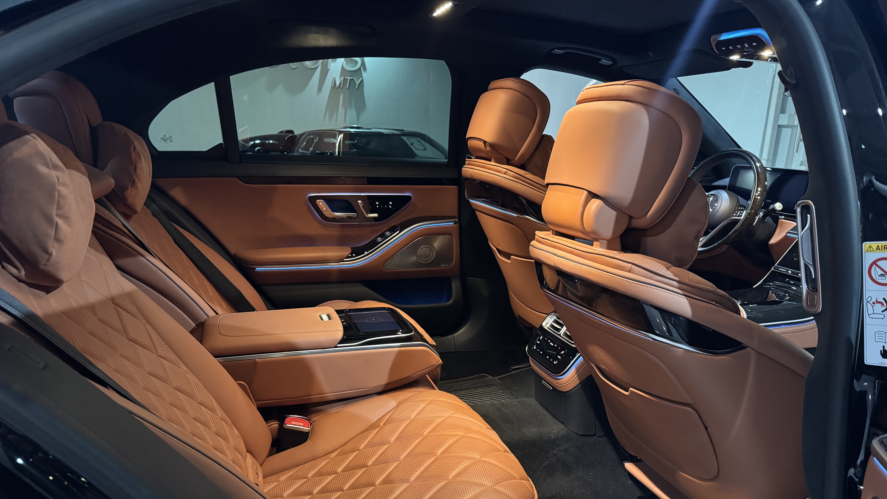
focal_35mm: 27
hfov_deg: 69.8
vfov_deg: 42.6
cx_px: 431
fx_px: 635
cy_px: 314
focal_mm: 6.76
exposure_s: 1/30
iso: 800
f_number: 1.78
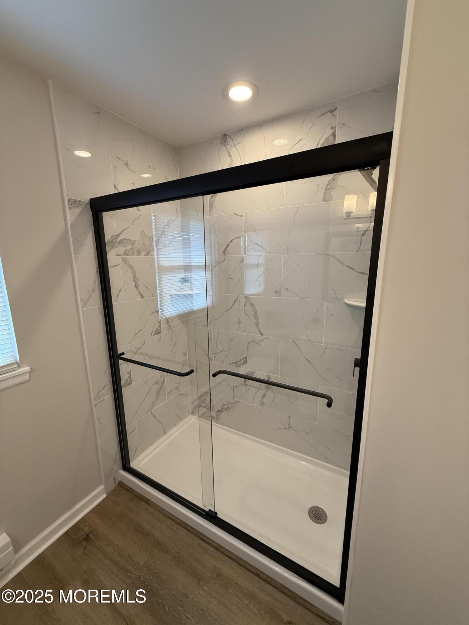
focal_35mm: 14
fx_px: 253
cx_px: 234
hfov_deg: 85.7
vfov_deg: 102.1
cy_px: 312
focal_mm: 2.22
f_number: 2.2
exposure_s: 1/120
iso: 200
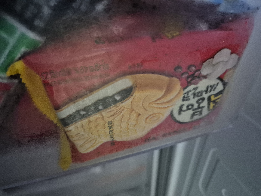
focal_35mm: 23
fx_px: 173
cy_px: 98
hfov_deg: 73.9
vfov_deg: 58.9
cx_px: 130
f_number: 1.8
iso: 1600
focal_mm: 5.4
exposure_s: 1/40
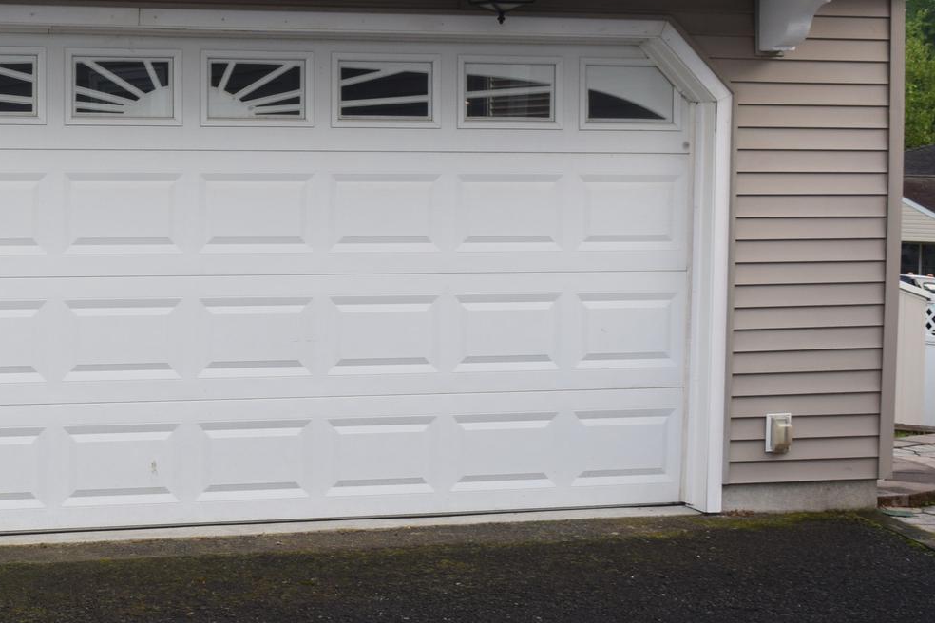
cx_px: -7
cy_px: 269
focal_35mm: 78
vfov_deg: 17.5
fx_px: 2027
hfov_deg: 24.7
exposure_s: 1/125
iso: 400
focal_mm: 25
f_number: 5.6
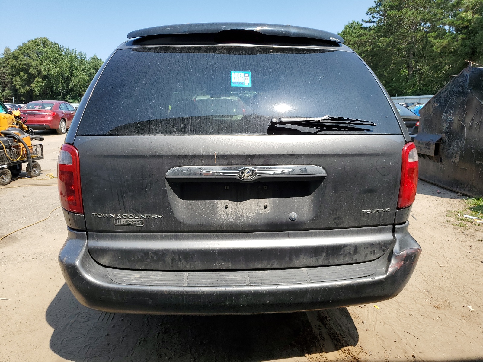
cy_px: 181
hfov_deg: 67.3
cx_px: 242
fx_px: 363
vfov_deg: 53.1
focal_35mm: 26
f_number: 1.5
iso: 50
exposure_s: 1/2000
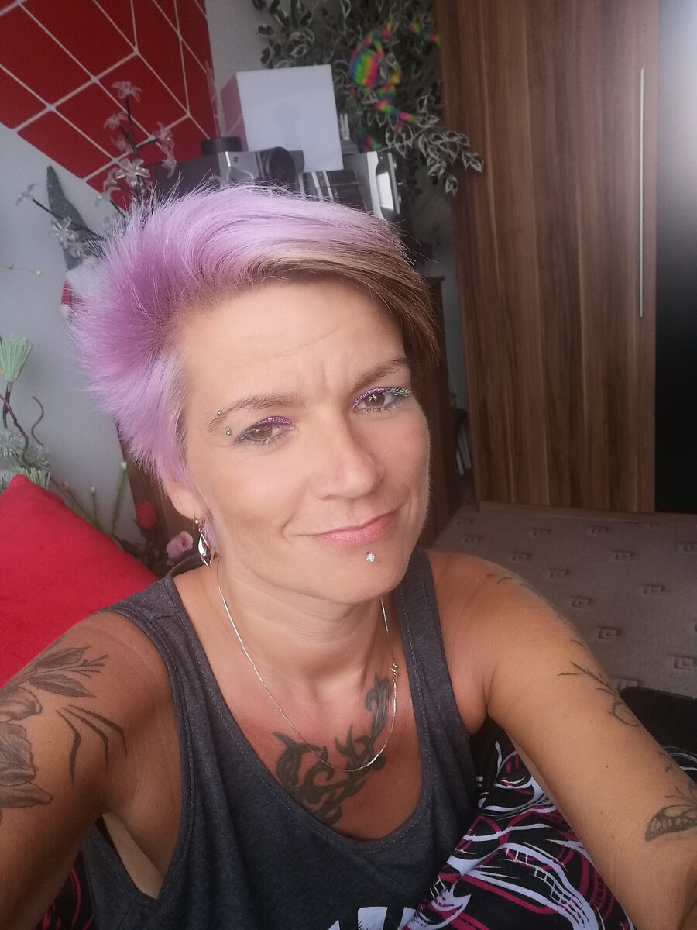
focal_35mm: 26
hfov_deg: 53.1
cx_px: 348
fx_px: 698
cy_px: 465
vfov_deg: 67.3
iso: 64
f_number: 2
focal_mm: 3.81
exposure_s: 1/50
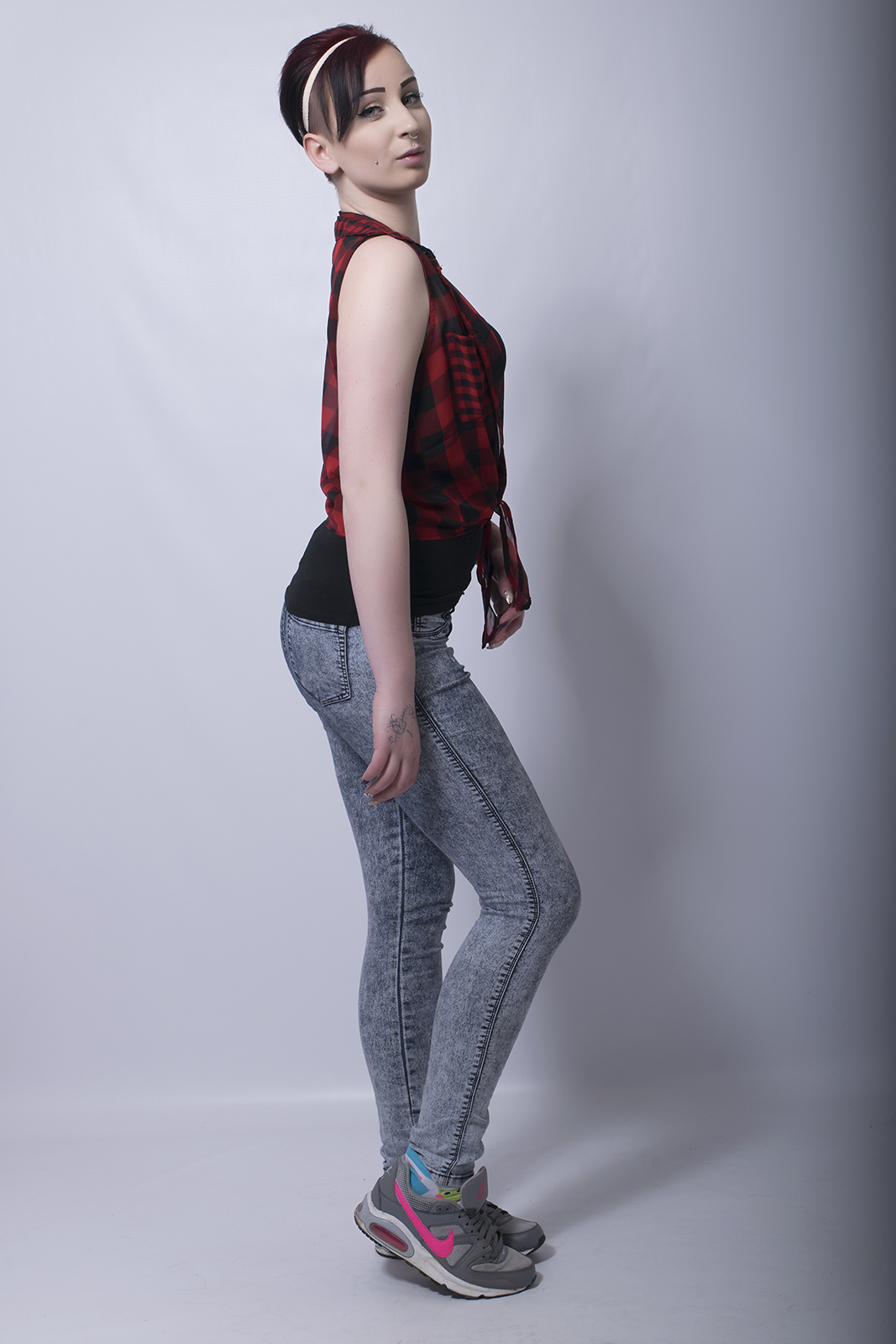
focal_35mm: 51
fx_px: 1903
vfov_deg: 38.9
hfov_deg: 26.5
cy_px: 672
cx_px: 448
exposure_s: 1/200
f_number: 11
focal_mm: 34
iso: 100
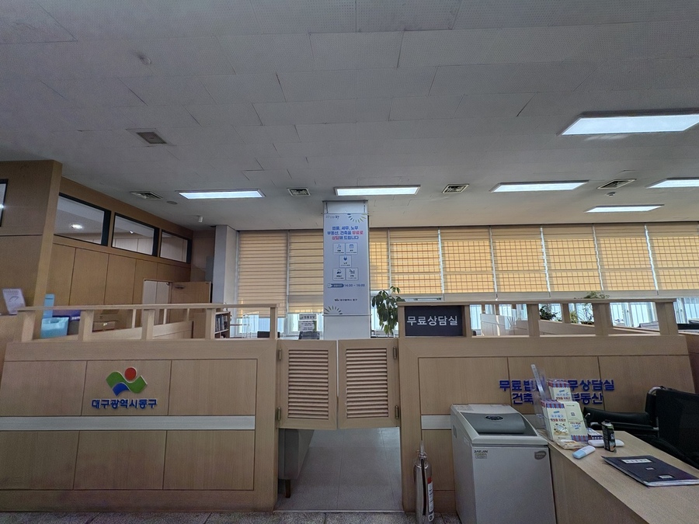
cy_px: 262
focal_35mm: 14
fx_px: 283
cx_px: 350
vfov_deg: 85.7
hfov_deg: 102.1
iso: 64
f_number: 2.2
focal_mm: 2.22
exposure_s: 1/165
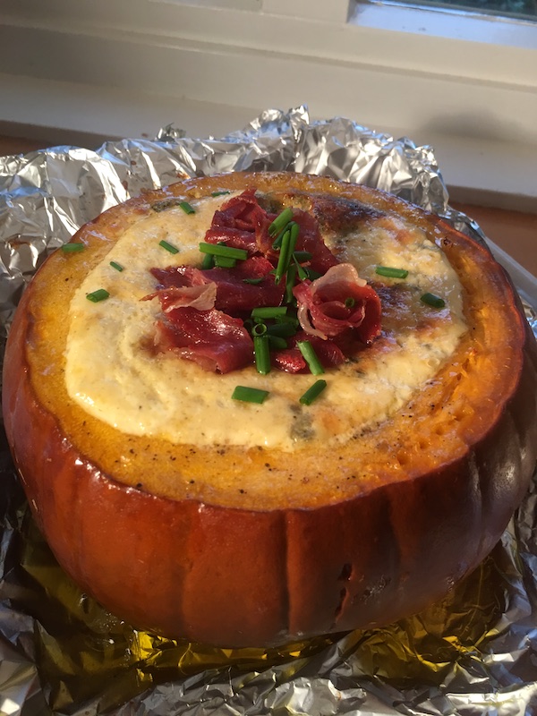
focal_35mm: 29
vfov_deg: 61.7
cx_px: 268
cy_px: 358
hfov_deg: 48.2
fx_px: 600
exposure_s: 1/33
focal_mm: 4.15
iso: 50
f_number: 2.2
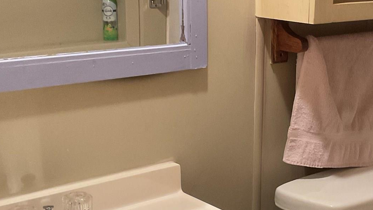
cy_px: 122
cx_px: 269
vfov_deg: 17.5
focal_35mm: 69
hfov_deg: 30.2
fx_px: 682
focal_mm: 3
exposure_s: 1/60
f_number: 1.8
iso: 160
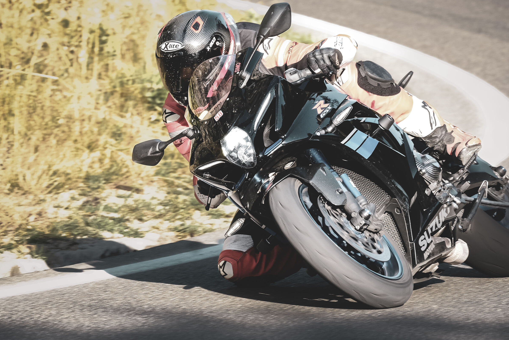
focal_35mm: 296
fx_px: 4185
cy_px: 170
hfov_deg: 7.0
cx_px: 254
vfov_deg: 4.6
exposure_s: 1/640
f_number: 7.1
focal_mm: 196.6
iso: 1600
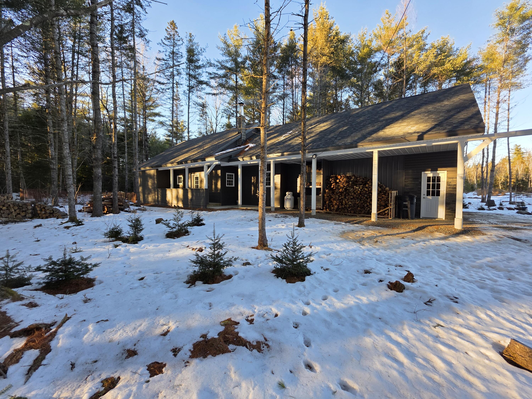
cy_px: 200
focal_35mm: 13
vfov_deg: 89.9
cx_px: 266
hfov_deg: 106.2
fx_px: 200
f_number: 1.9
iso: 40
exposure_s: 1/263
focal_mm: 2.2
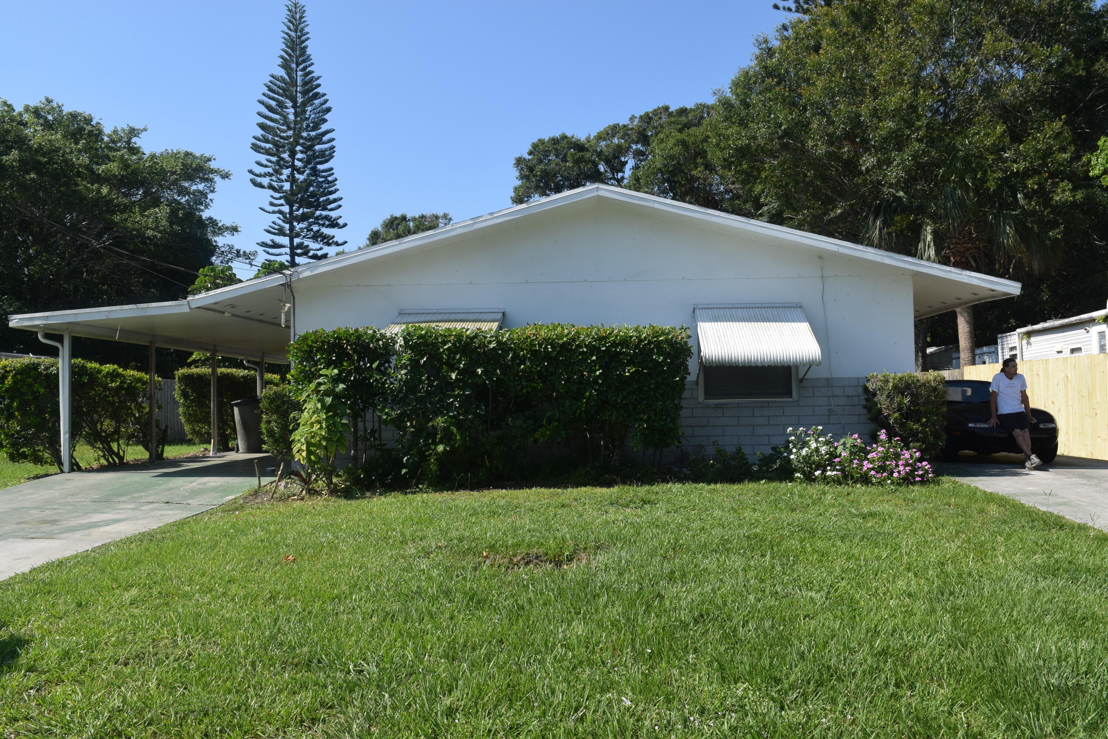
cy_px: 370
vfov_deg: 43.6
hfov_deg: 61.9
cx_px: 554
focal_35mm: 30
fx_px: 923
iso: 200
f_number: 9
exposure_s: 1/320
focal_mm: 20
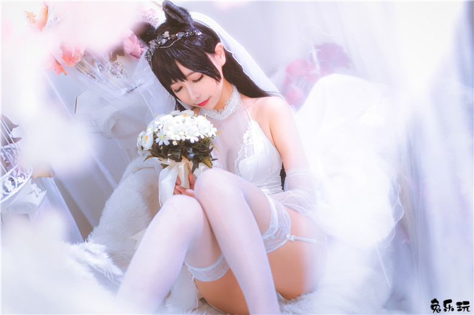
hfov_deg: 39.6
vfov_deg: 26.9
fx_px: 658
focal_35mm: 50
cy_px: 158
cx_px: 237
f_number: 2
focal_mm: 50
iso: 250
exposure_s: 1/125
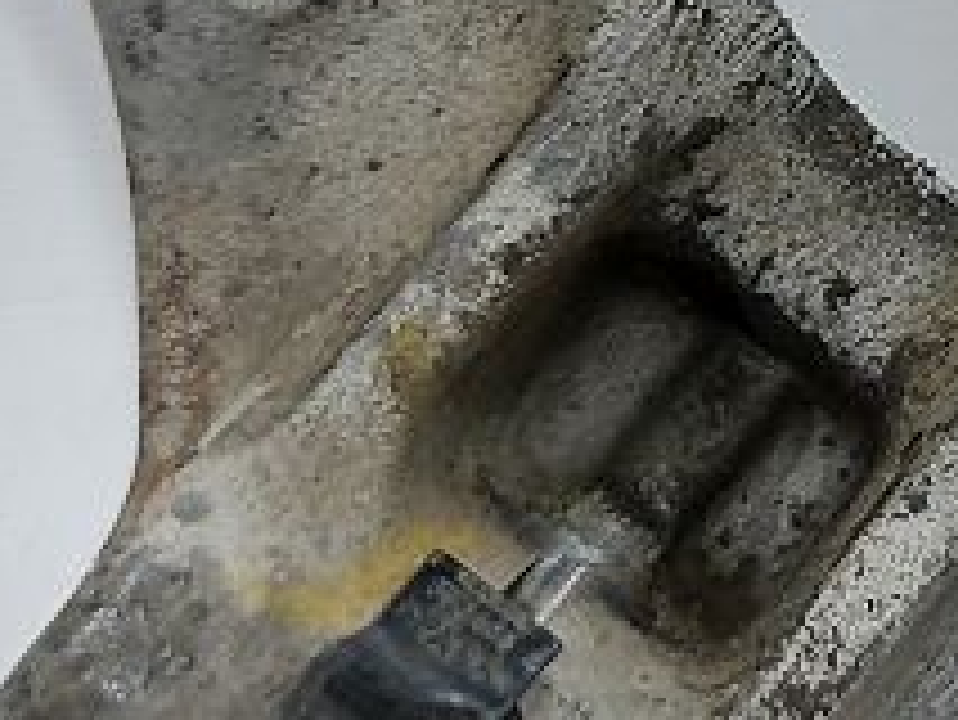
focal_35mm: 156
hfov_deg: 11.8
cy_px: -531
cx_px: 1662
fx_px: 4320
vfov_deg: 9.1
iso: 80
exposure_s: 1/50
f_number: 1.8
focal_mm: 5.23
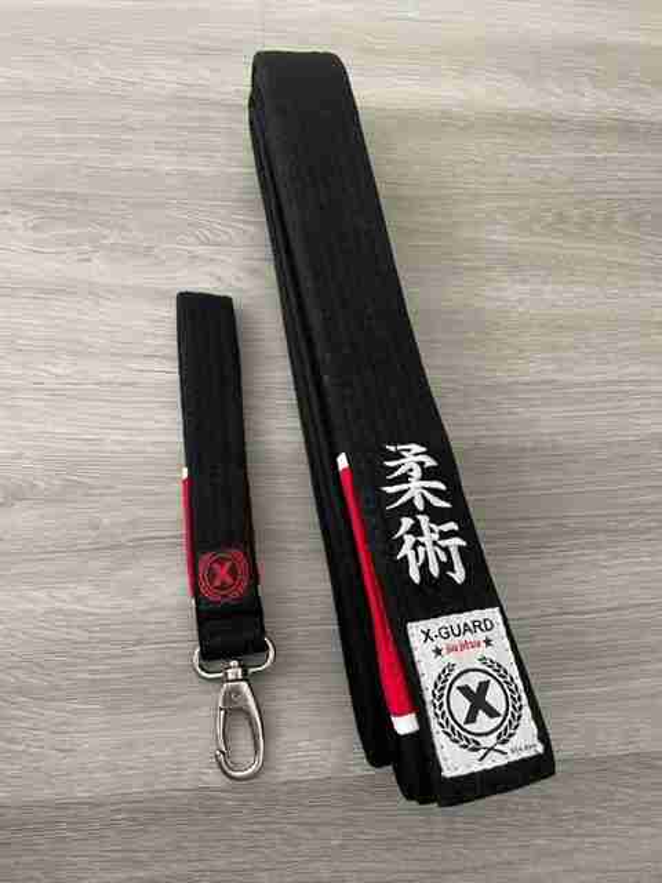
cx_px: 331
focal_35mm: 26
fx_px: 663
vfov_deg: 67.3
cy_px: 442
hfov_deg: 53.1
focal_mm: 4.2
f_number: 1.6
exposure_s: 1/60
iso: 400
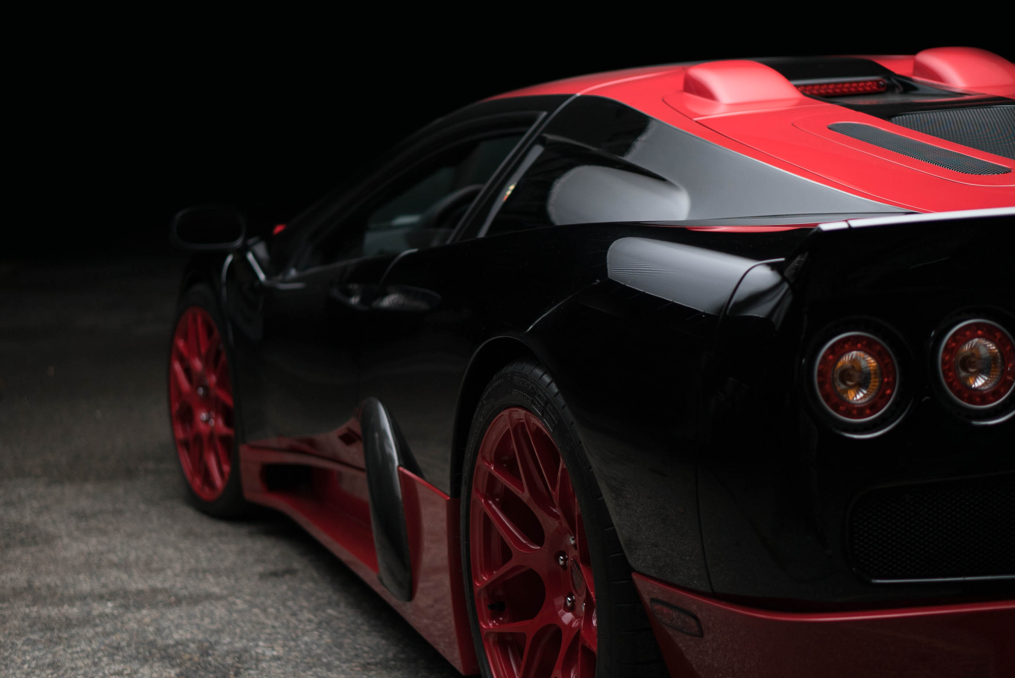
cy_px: 339
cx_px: 508
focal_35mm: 75
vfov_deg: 18.2
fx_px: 2115
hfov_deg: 27.0
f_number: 1.8
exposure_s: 1/200
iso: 500
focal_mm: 50
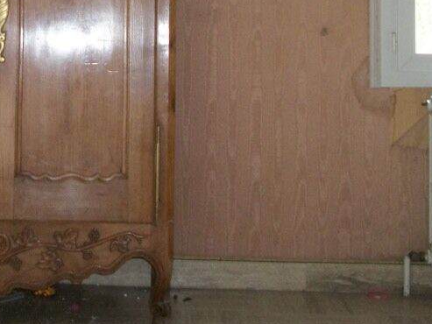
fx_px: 1036
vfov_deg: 17.0
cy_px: -60
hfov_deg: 22.5
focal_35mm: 83
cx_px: -14
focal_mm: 5.7
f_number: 2.9
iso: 160
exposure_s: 1/30
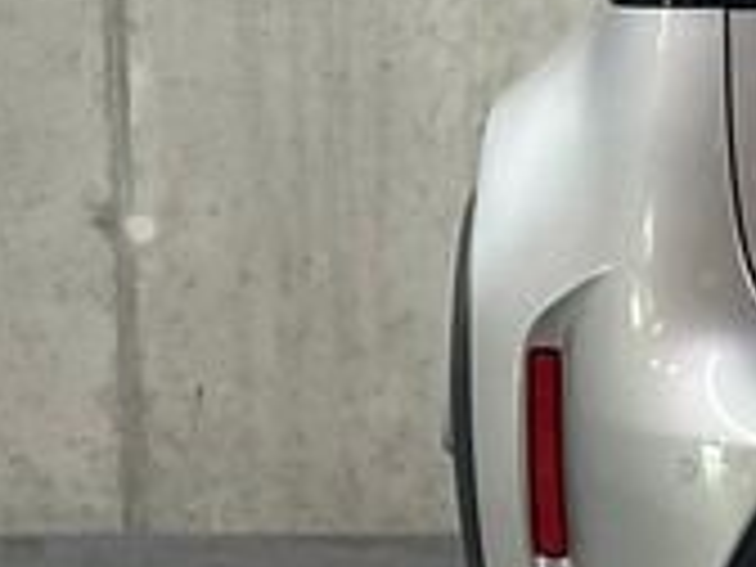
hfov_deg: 6.6
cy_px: 576
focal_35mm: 292
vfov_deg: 5.1
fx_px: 6377
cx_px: 1557
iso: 200
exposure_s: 1/33
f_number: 1.78
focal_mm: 6.86
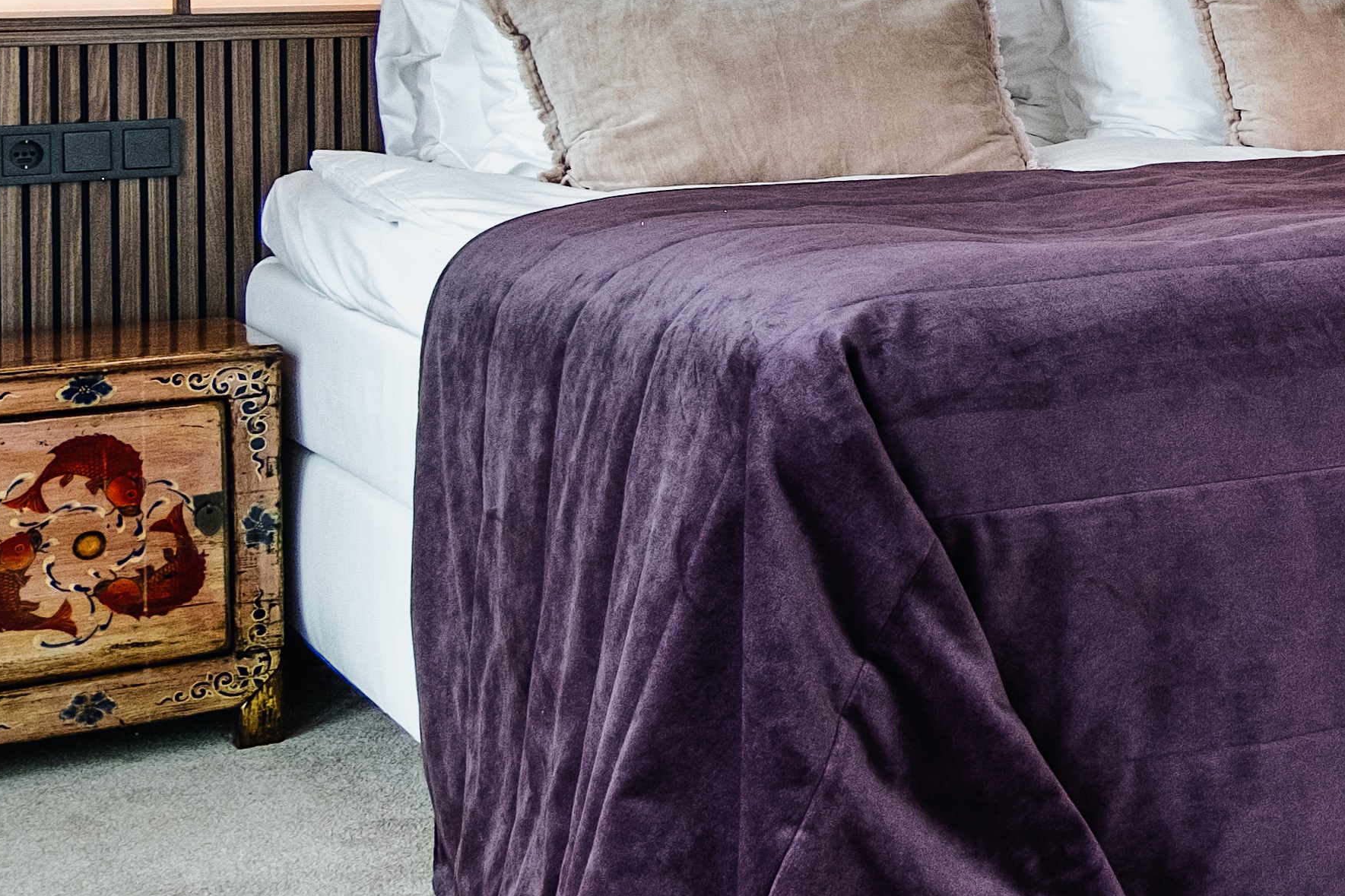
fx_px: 2914
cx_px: 1956
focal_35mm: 78
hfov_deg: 22.0
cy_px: 15
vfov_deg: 17.1
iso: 320
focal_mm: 15
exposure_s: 1/8
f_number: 9
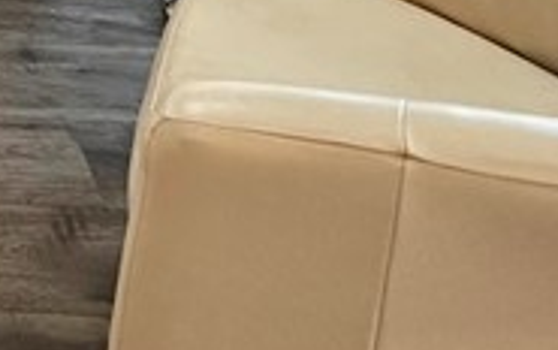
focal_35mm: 82
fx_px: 1248
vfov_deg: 13.4
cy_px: -383
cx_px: -407
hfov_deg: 19.6
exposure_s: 1/60
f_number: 2.2
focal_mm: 2.22
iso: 200
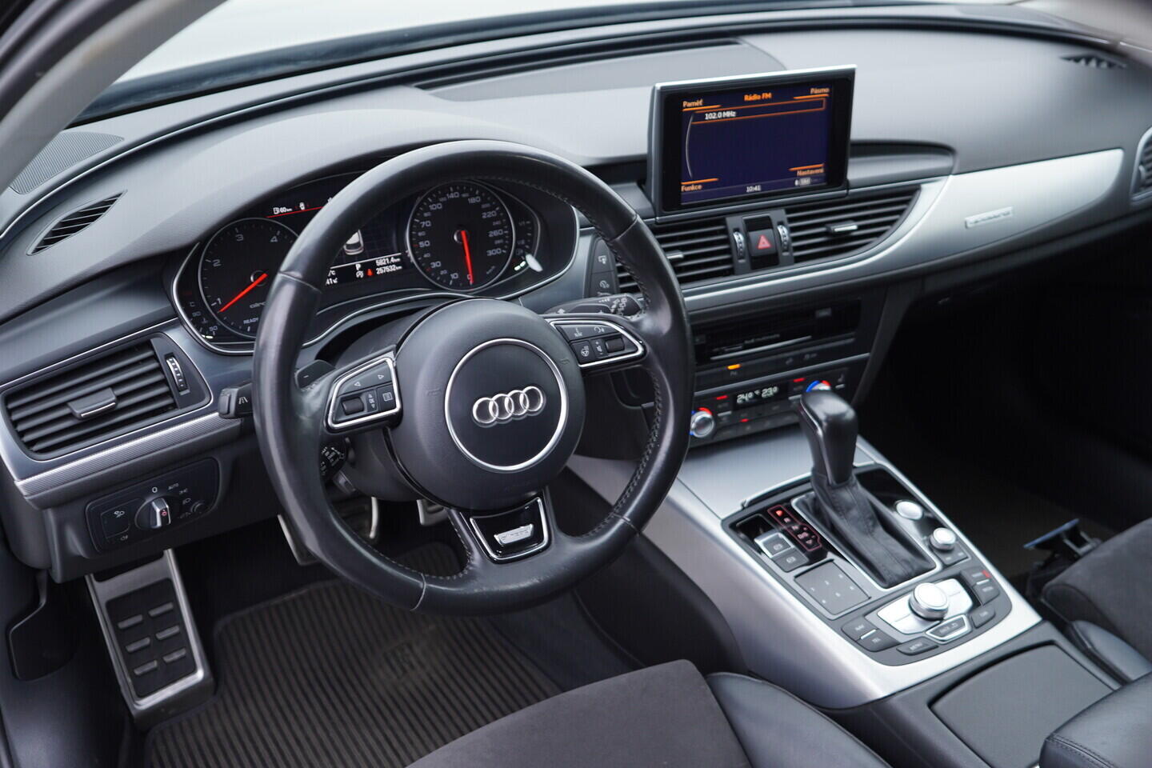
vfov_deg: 36.9
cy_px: 384
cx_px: 576
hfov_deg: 53.1
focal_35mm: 36
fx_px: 1152
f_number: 2.8
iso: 200
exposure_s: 1/40
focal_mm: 24
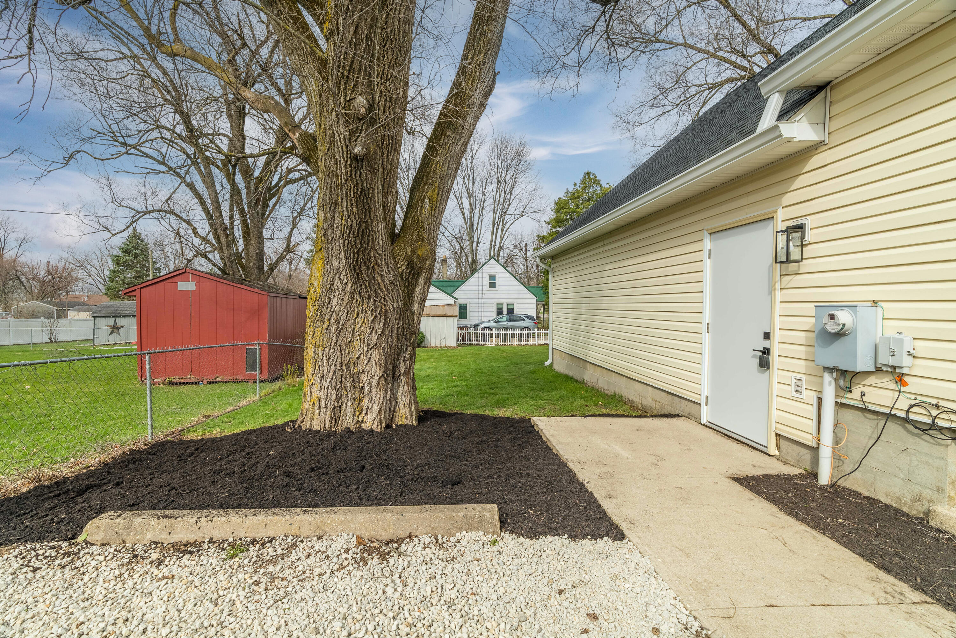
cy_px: 319
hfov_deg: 96.7
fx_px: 425
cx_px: 478
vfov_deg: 73.7
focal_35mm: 16
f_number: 8
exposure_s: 1/1600
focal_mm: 16
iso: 500
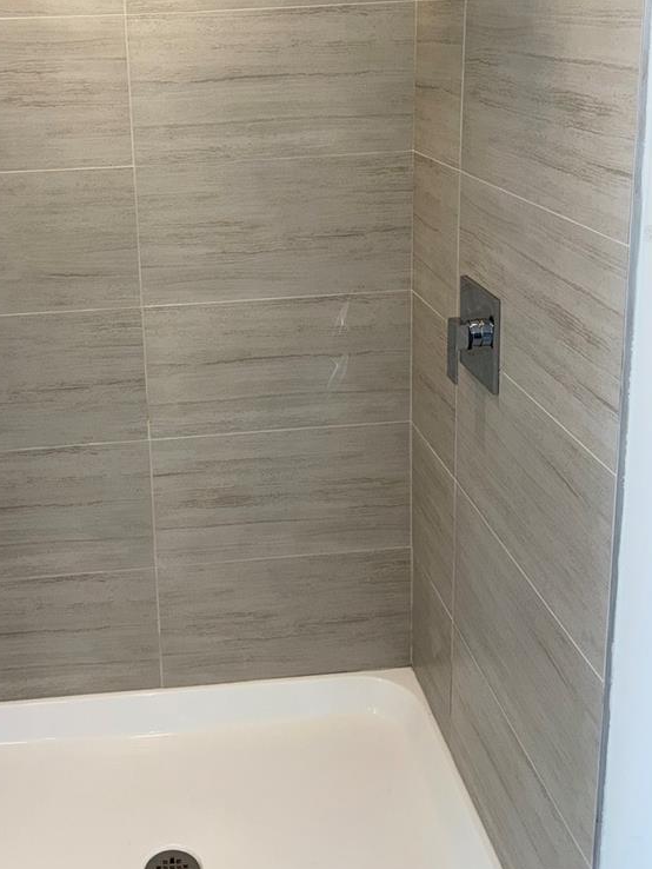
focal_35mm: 39
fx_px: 979
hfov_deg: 36.3
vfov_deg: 46.4
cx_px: 199
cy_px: 233
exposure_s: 1/120
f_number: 1.78
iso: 64
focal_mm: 6.76
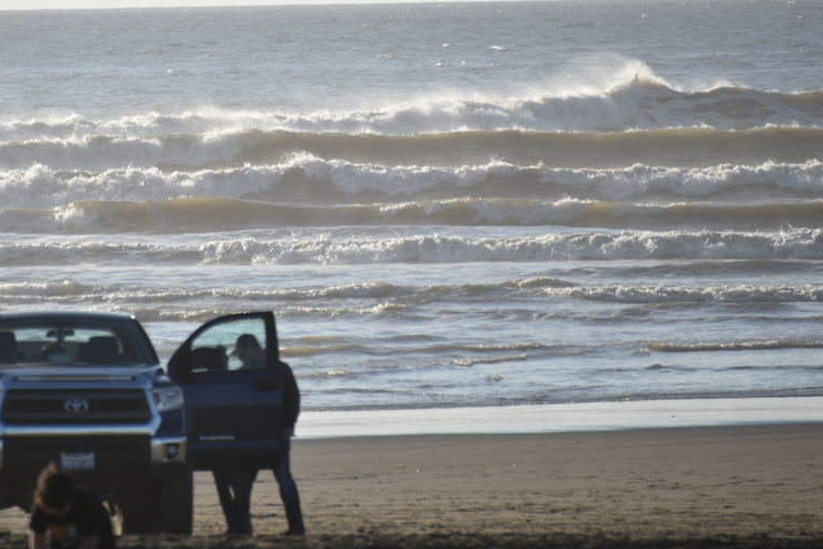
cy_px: 160
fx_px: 11592
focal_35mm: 507
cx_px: 214
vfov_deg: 2.7
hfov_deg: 4.1
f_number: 5.6
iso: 100
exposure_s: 1/640
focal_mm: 300
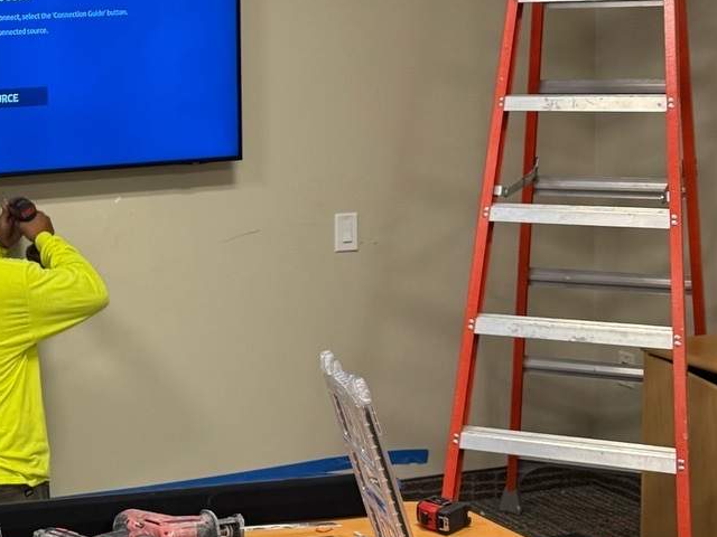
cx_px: -123
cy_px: 156
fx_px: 1491
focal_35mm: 72
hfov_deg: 24.7
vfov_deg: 20.3
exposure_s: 1/60
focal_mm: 6.76
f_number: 1.78
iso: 160
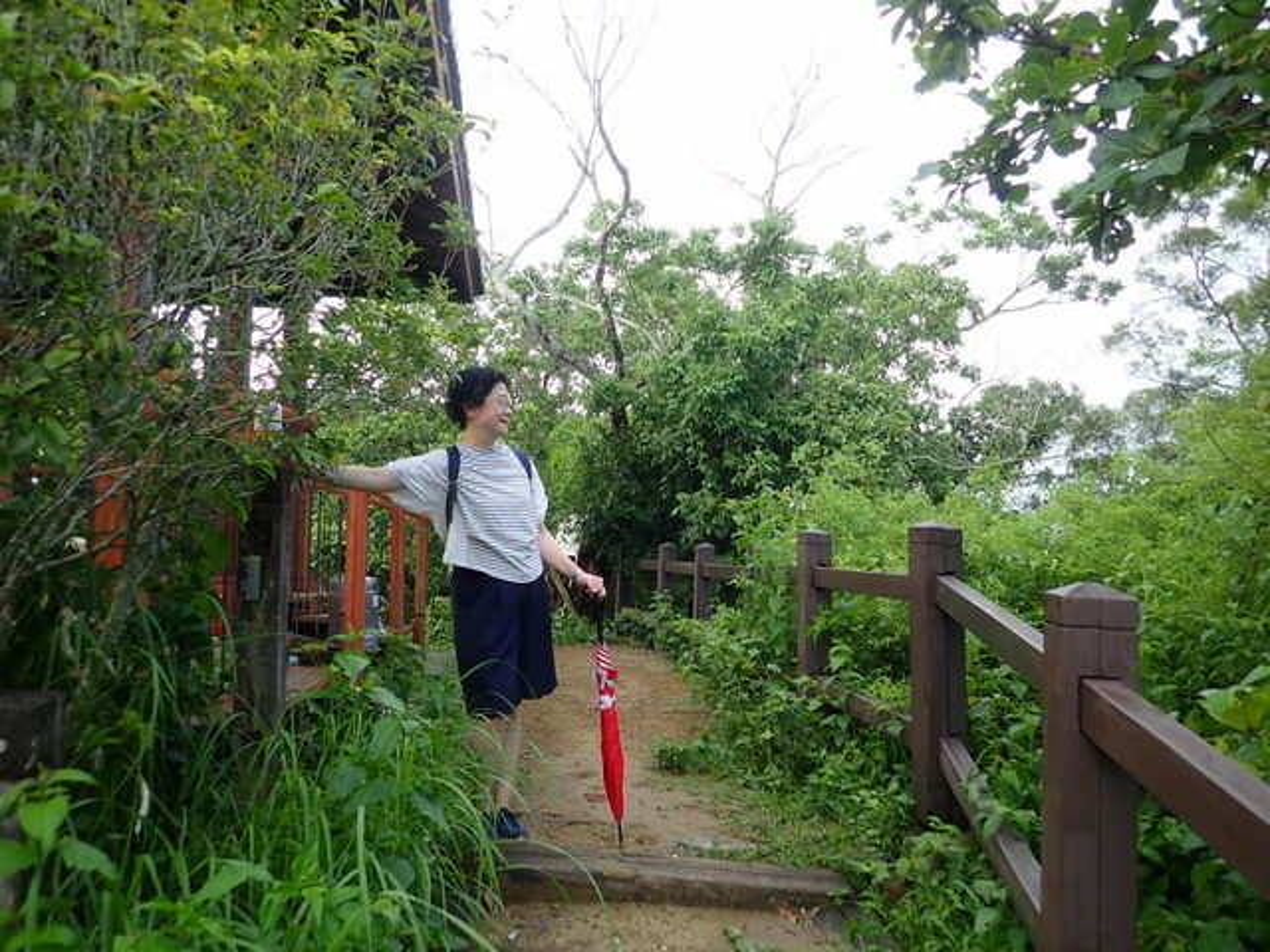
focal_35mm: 25
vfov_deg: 54.9
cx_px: 635
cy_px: 476
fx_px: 917
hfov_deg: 69.4
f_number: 2
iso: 100
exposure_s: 1/80
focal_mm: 4.5
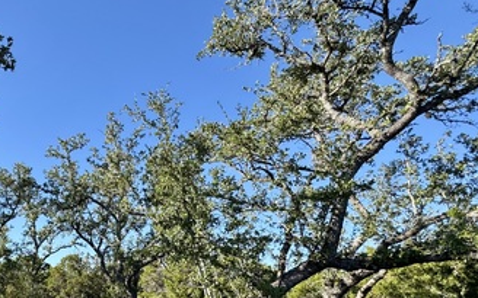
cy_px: 243
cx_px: 96
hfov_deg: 59.6
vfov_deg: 41.1
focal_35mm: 29
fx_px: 378
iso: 50
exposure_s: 1/700
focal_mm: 2.22
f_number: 2.2
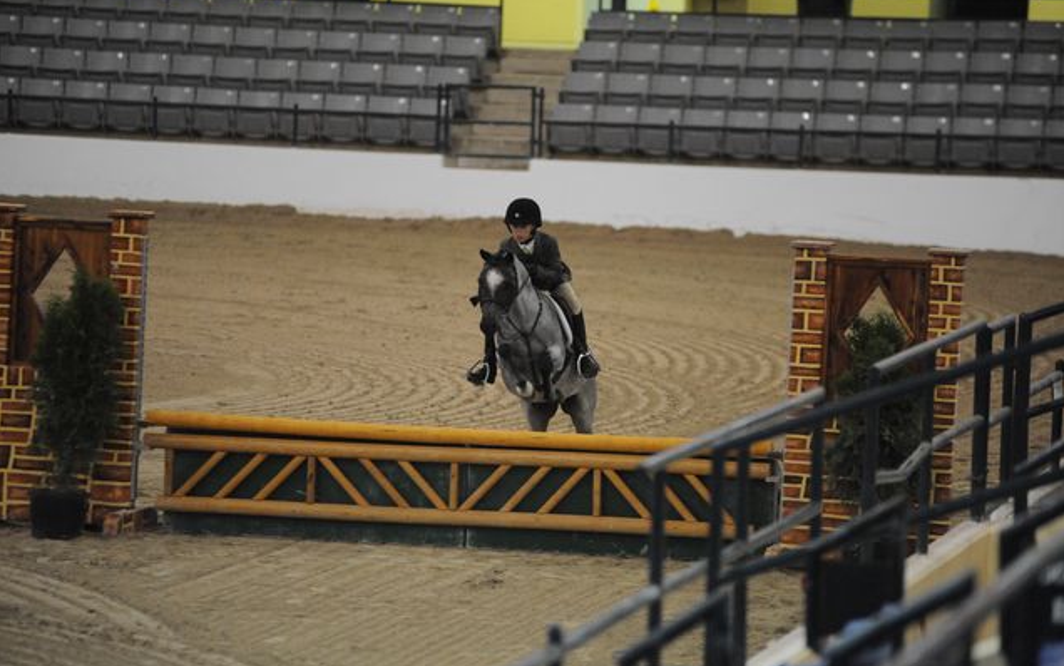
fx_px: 5947
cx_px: 532
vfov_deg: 6.4
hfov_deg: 10.2
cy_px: 336
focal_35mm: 205
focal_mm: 200
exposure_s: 1/400
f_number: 2.8
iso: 6400
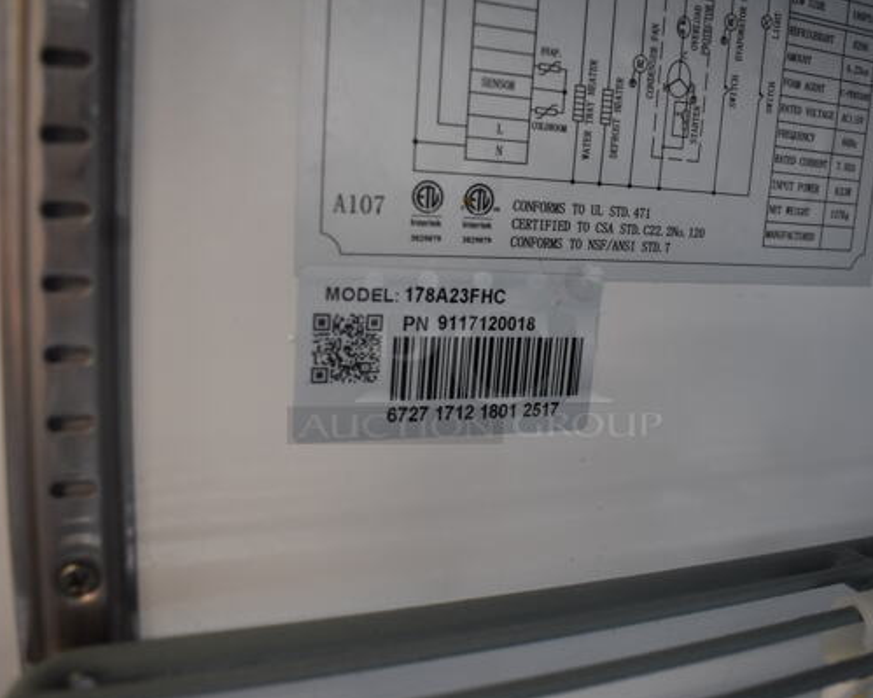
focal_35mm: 31
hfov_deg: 57.1
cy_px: 352
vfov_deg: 47.1
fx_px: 801
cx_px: 483
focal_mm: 18
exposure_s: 1/60
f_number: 4.5
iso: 800
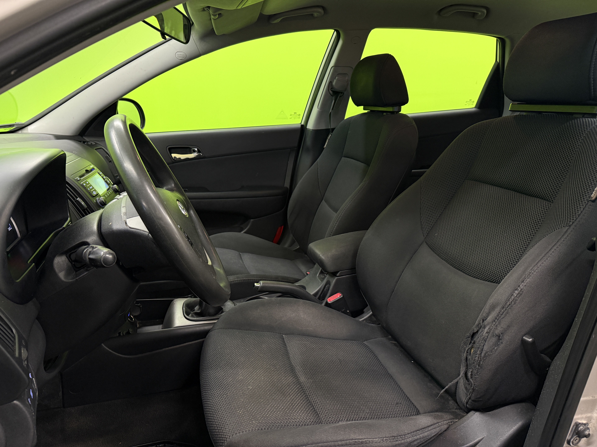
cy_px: 224
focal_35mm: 24
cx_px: 298
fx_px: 414
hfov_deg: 71.6
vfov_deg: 56.8
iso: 250
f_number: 1.78
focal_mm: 6.76
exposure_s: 1/50
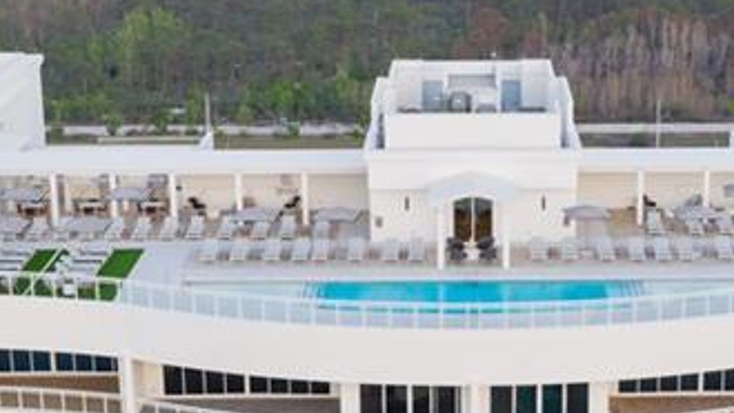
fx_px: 1772
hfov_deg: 23.3
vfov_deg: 13.3
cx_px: 478
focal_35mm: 91
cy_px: 270
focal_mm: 10.26
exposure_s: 1/50
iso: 100
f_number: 3.5
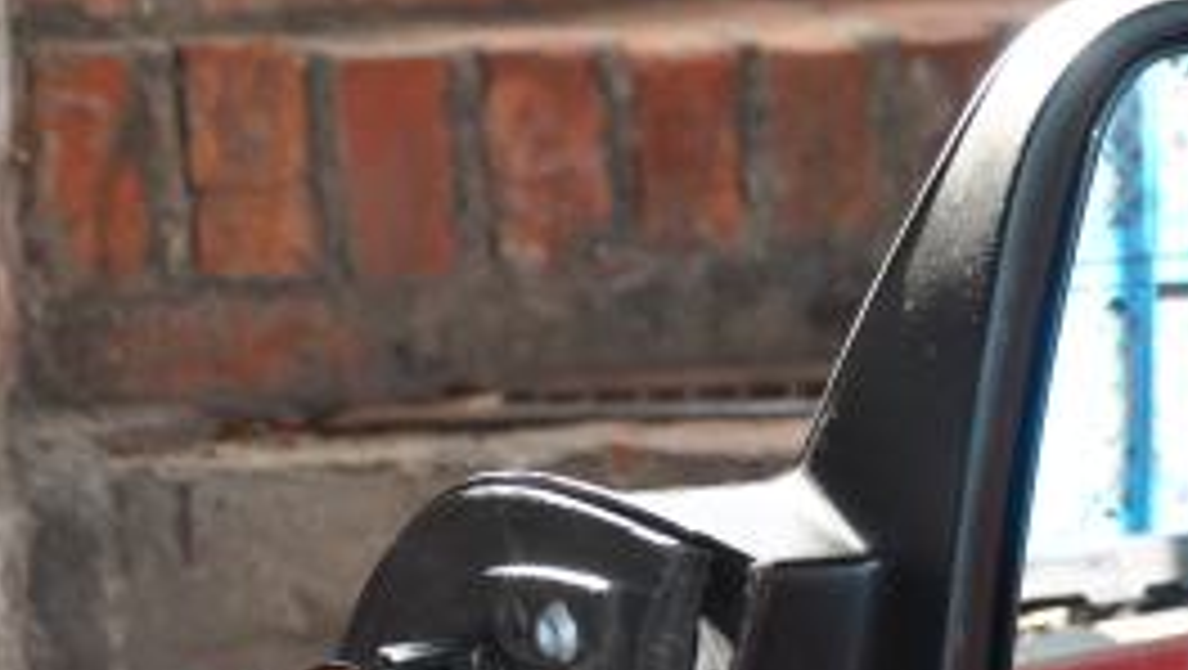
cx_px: 873
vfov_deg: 13.6
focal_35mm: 89
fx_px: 2806
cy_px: 445
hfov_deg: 23.7
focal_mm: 30
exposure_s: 1/200
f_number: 4.2
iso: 400
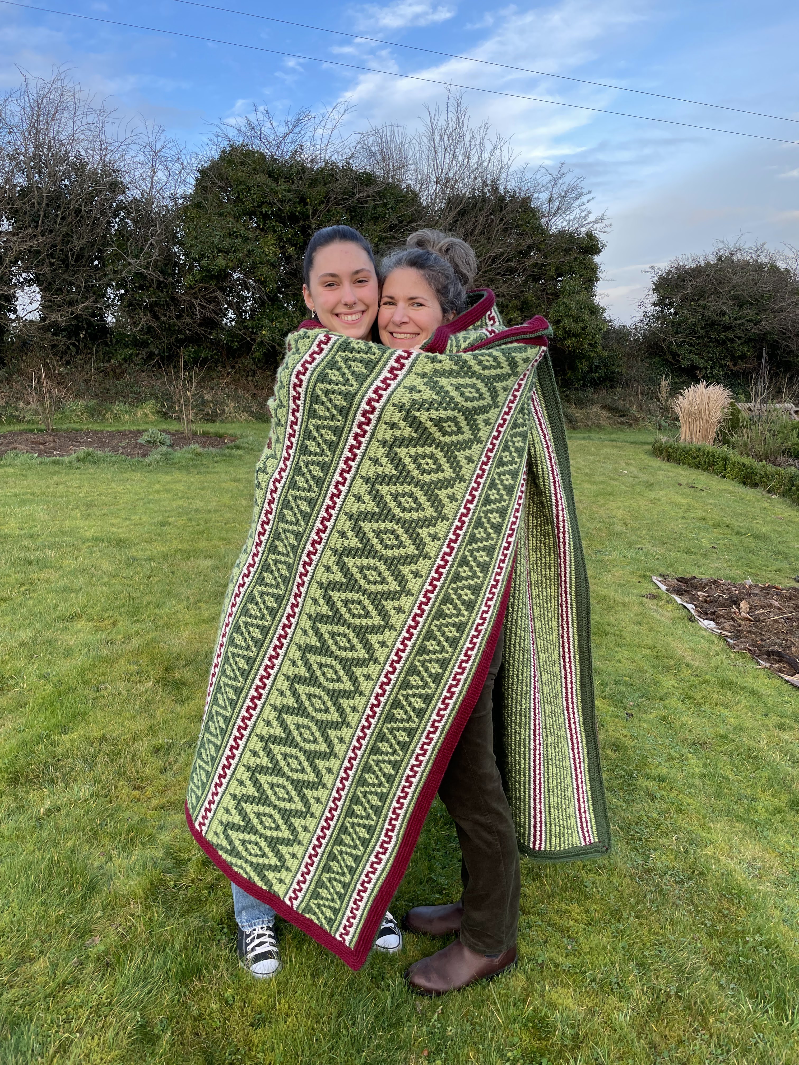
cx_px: 400
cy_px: 532
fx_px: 800
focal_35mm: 26
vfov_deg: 67.3
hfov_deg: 53.1
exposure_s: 1/150
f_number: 1.6
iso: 32
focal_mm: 4.2
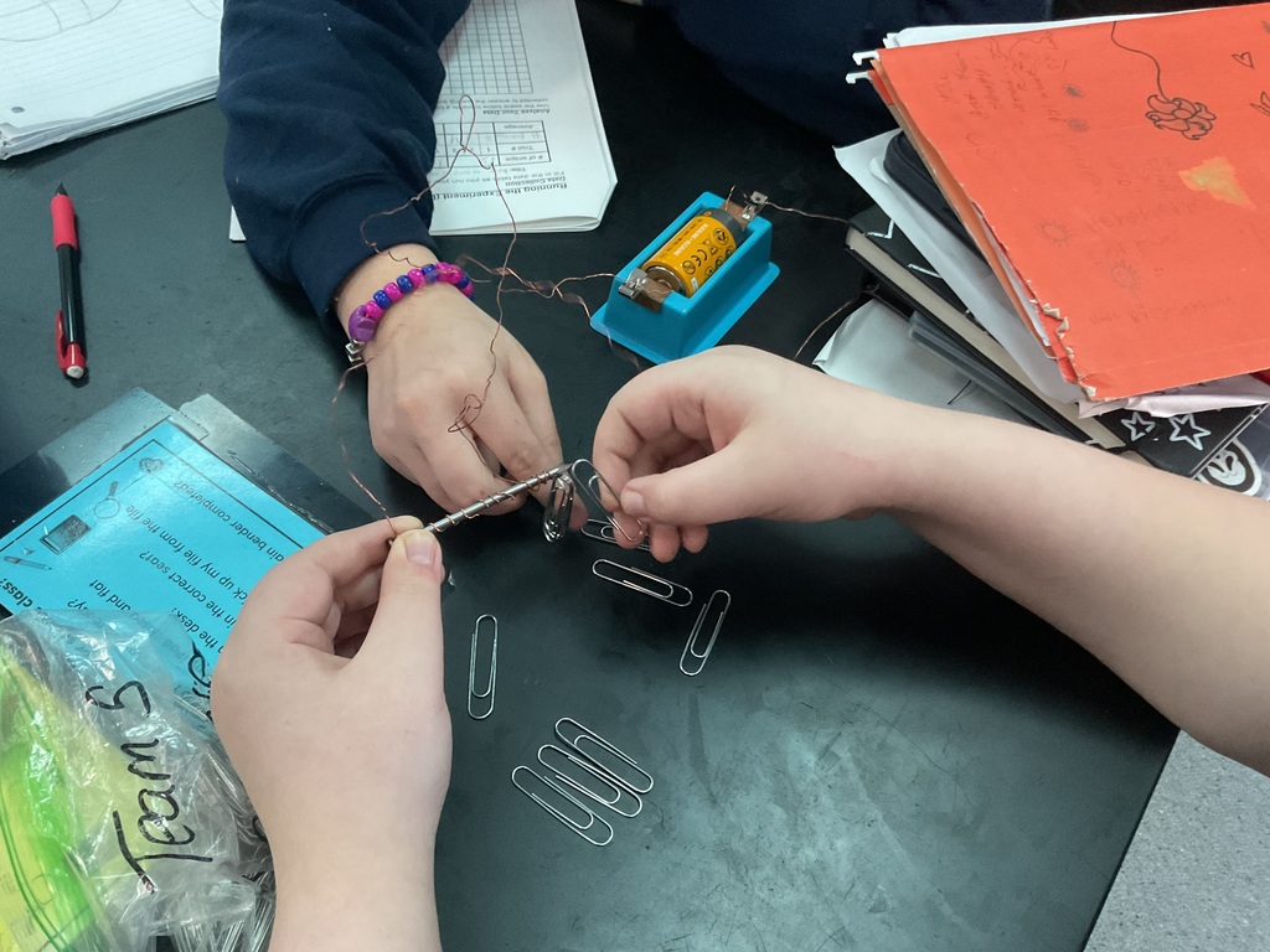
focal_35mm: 29
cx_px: 635
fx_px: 1064
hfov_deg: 61.7
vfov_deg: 48.2
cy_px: 476
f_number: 1.8
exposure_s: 1/40
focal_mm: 3
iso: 320
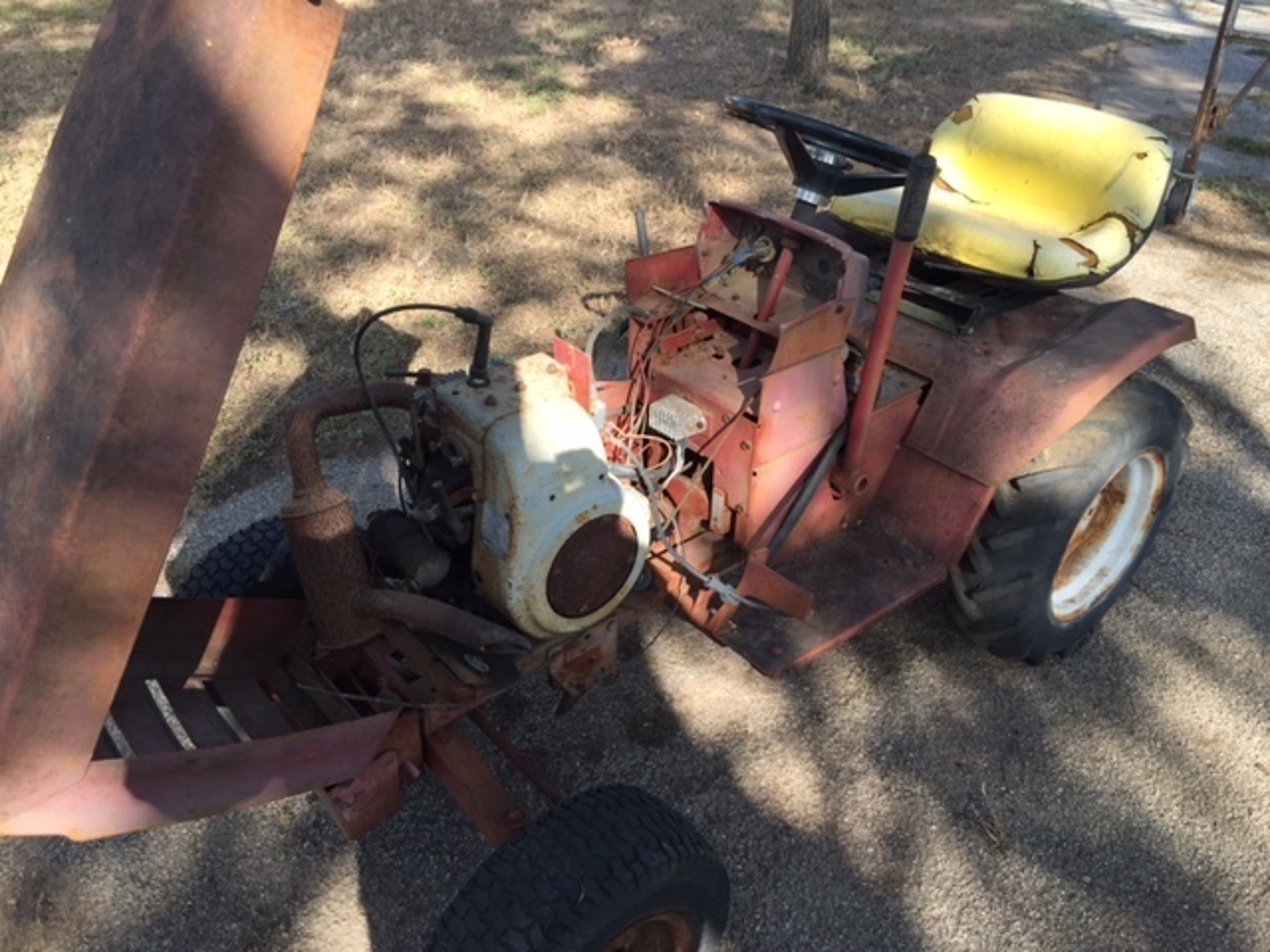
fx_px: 1064
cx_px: 635
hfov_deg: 61.7
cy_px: 476
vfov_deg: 48.2
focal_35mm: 29
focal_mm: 4.15
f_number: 2.2
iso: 32
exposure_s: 1/444
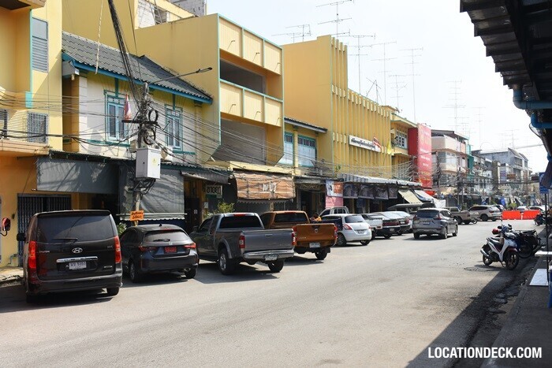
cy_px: 184
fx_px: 529
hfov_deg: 55.1
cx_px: 276
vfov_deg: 38.4
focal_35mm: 34
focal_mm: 23
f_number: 8
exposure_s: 1/500
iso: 250
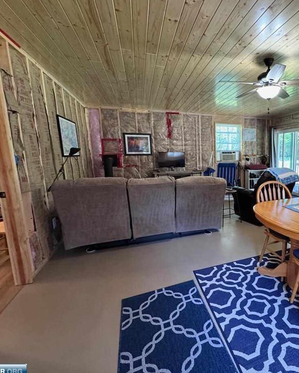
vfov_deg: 83.3
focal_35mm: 19
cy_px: 184
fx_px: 210
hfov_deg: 65.6
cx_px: 231
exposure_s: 1/60
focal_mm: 2.22
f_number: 2.2
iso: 400
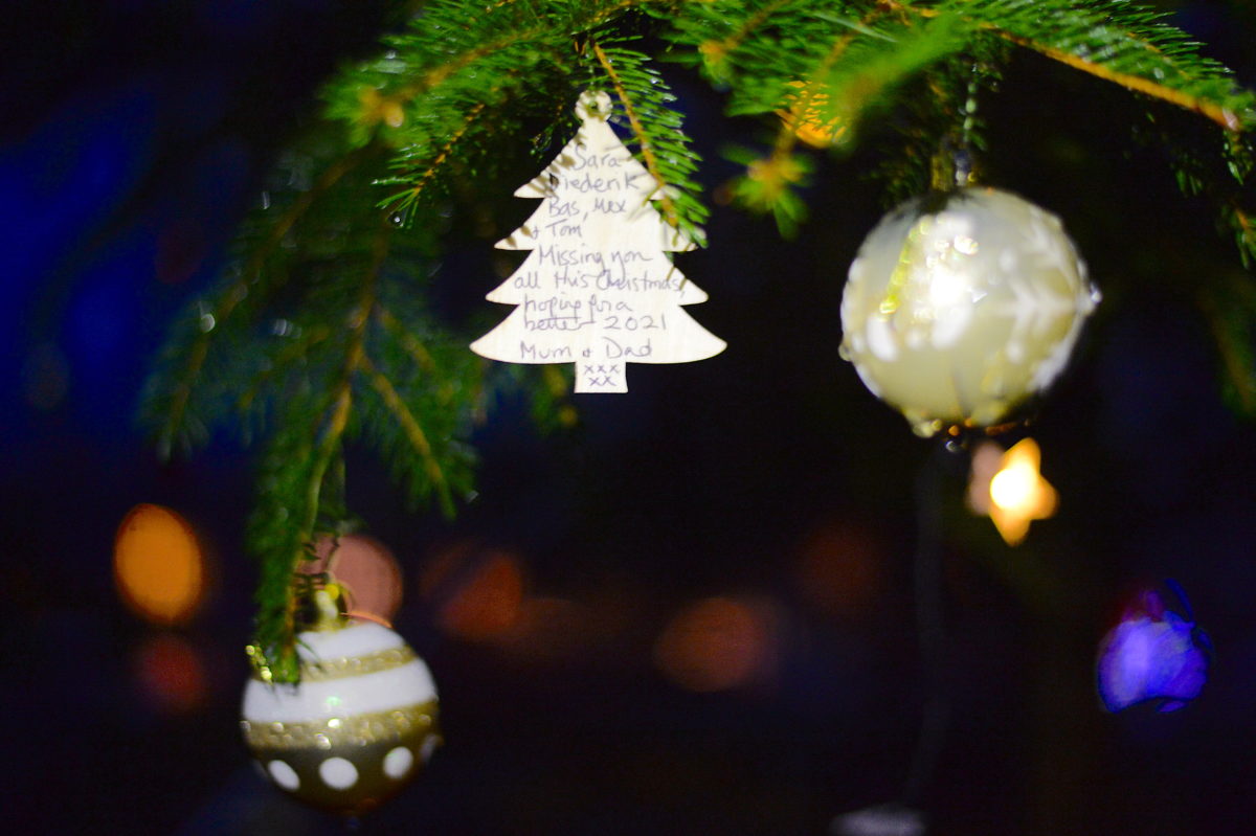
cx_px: 628
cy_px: 418
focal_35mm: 50
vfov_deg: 27.0
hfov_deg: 39.6
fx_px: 1744
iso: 3200
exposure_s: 1/30
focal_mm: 50
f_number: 1.8
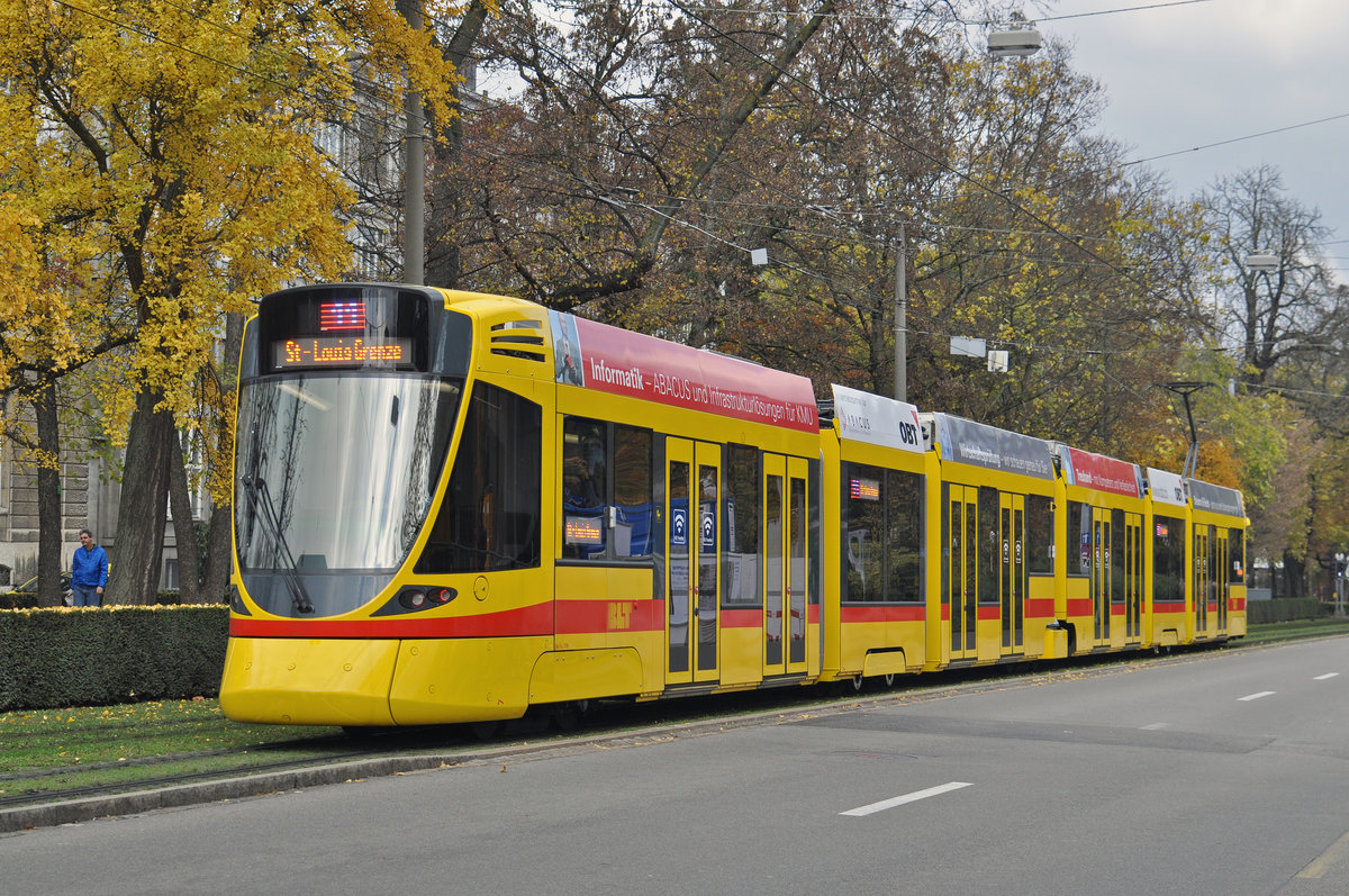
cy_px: 448
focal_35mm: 72
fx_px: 2695
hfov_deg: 28.1
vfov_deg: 18.9
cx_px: 674
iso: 400
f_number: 5
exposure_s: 1/800
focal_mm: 48
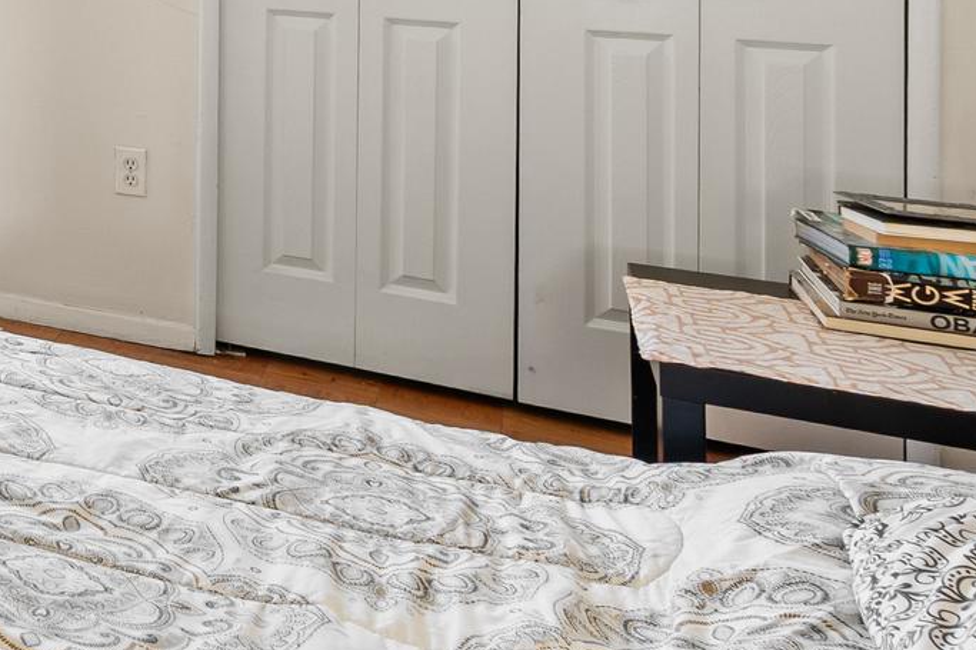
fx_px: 1220
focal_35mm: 45
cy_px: -126
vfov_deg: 26.6
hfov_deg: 32.3
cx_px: -310
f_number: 9
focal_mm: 10
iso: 100
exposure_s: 8
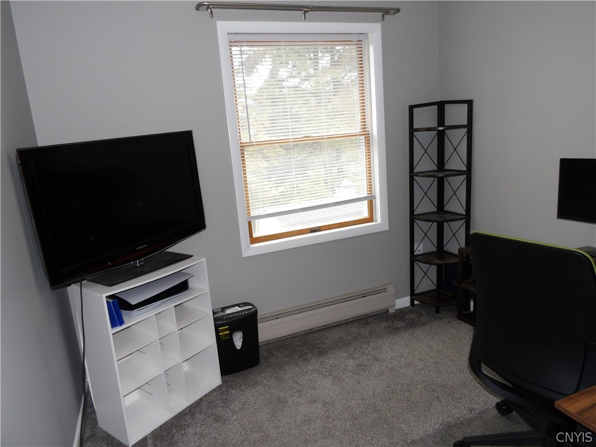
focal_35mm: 24
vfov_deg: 56.8
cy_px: 224
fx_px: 413
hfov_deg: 71.6
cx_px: 298
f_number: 4.1
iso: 200
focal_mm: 4.3
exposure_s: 1/30
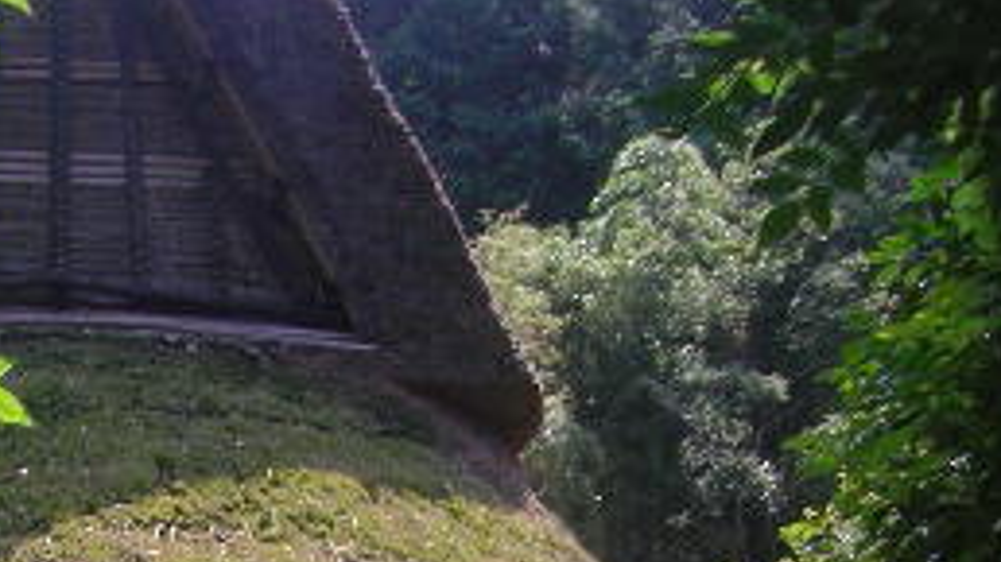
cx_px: 89
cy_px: 860
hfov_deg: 20.9
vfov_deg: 11.6
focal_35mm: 100
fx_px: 2654
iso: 50
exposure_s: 1/80
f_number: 2.8
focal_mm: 5.7
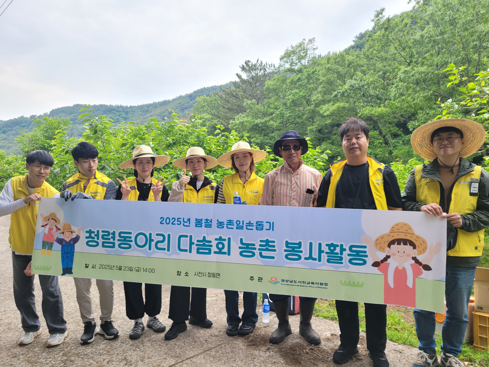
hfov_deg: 67.3
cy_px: 184
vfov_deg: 53.1
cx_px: 244
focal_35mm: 26
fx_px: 367
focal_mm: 5.4
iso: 40
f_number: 1.8
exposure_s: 1/207
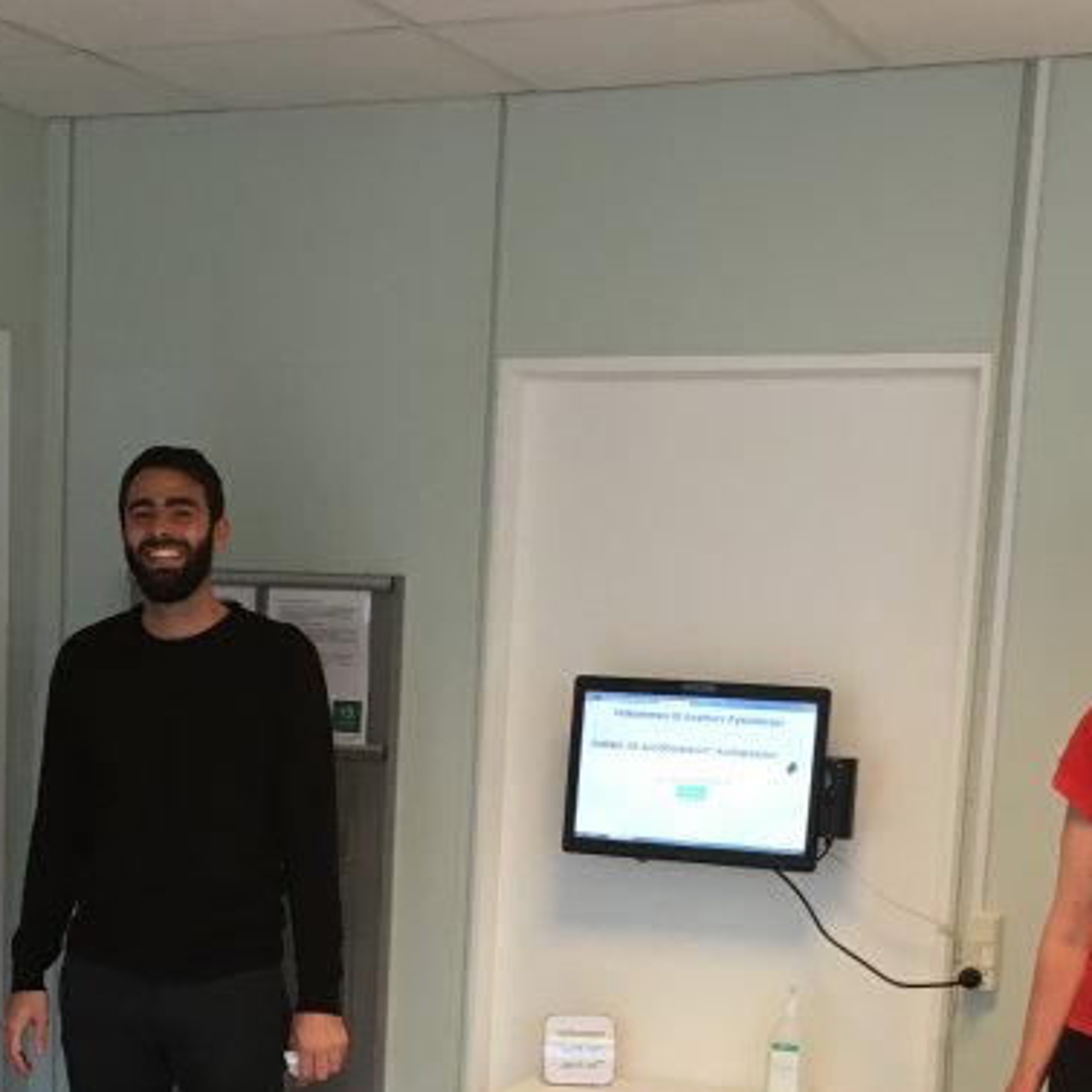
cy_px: 944
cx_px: 293
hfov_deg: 25.1
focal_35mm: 68
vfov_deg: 24.7
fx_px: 2427
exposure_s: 1/33
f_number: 2.2
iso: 80
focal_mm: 4.15
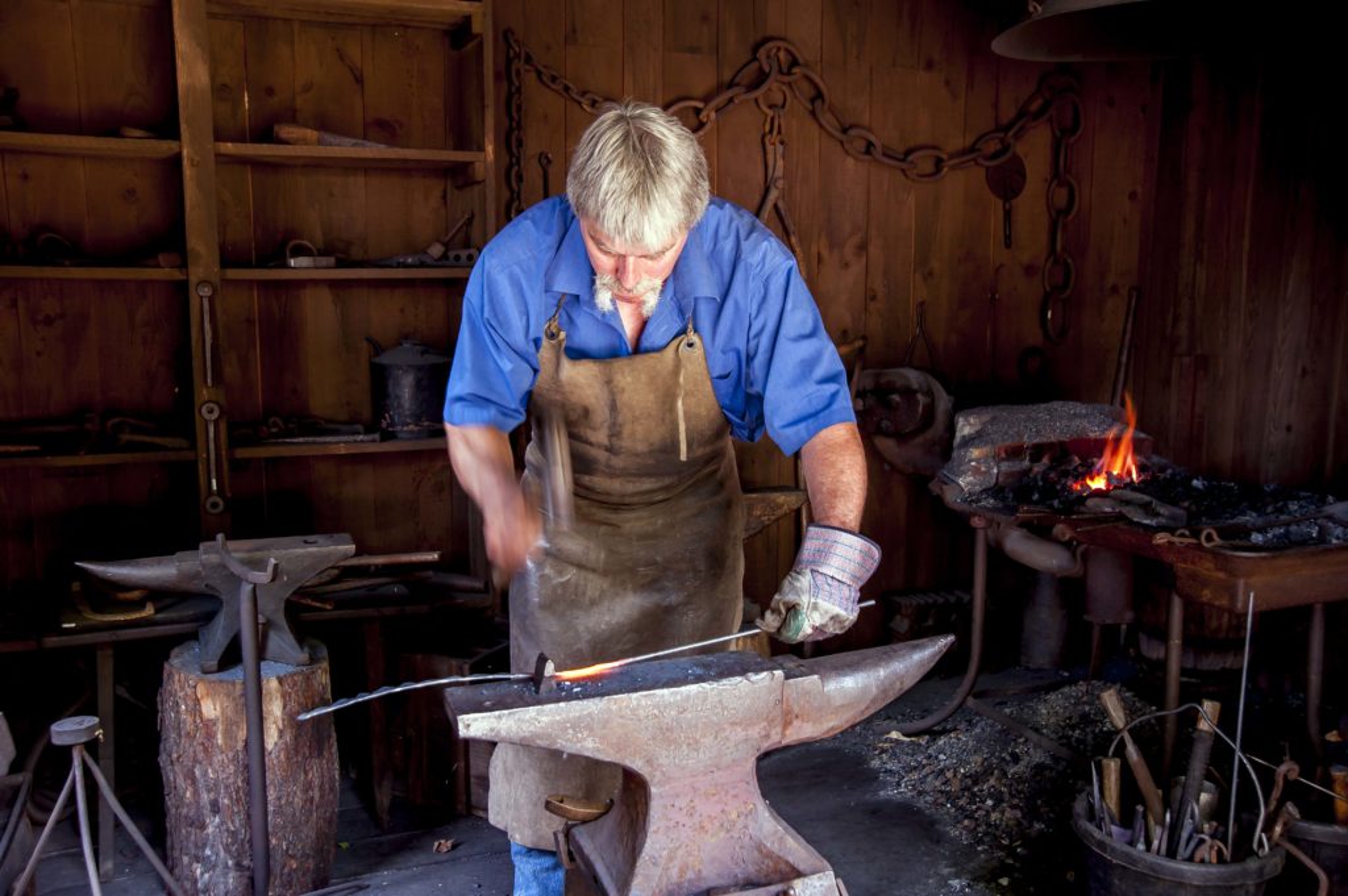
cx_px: 674
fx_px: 1272
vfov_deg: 38.8
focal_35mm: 34
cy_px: 448
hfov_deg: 55.8
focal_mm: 34
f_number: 5.6
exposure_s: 1/40
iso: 800
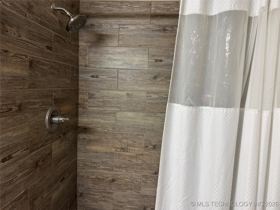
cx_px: 140
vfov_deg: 56.8
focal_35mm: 24
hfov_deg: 71.6
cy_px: 105
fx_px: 194
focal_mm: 6.76
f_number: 1.78
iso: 125
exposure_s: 1/60
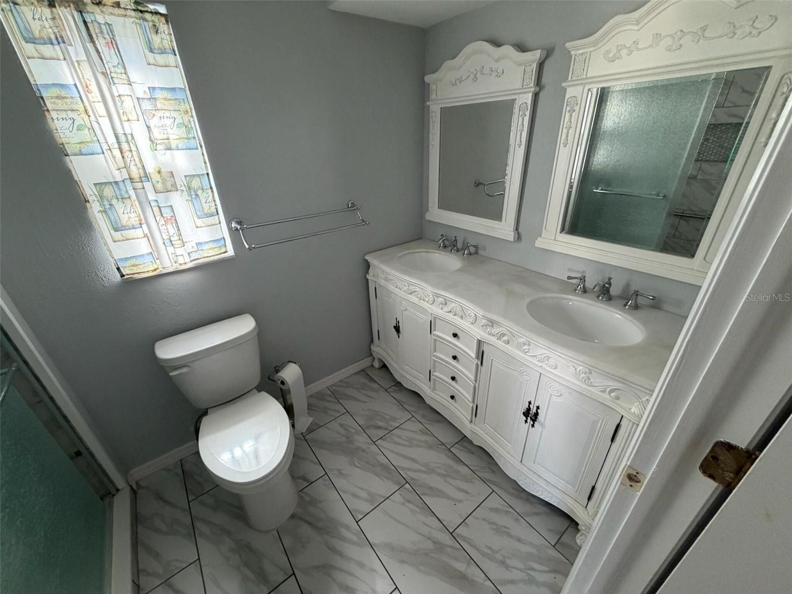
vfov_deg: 85.7
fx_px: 320
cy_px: 297
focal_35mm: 14
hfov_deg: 102.1
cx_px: 396
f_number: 2.2
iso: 200
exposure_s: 1/60
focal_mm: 2.22
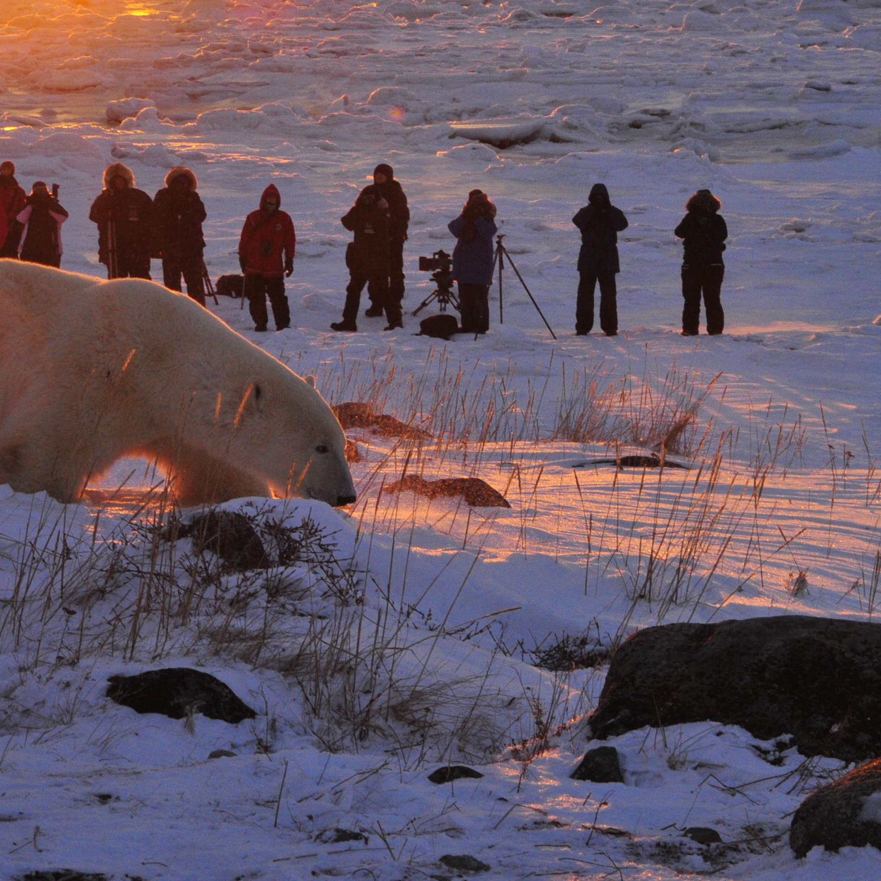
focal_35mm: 158
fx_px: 4549
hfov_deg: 11.1
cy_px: 222
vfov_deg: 11.0
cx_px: 525
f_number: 18
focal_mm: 82
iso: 1600
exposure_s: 1/200
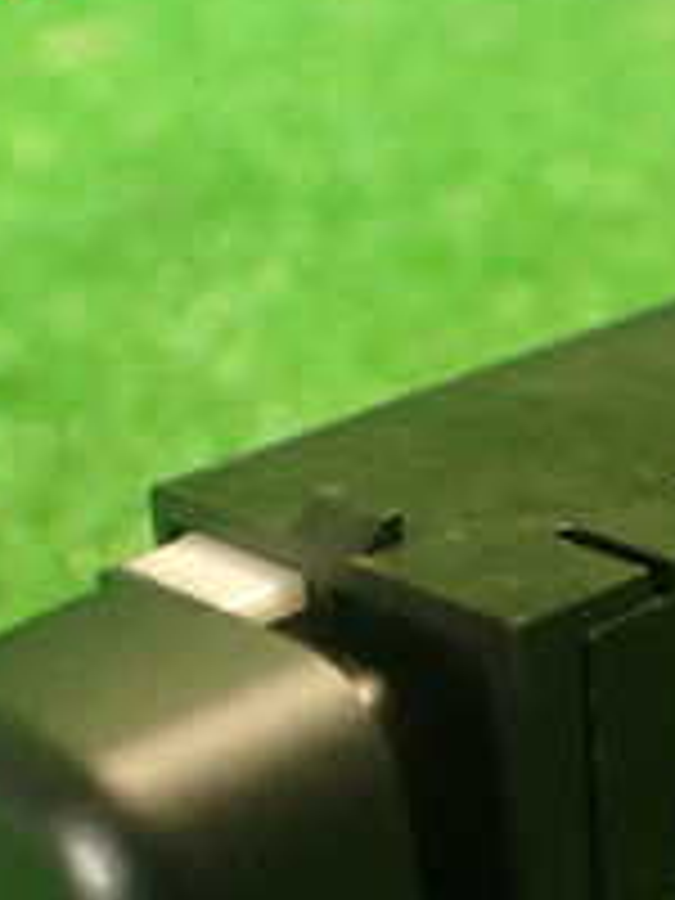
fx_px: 2496
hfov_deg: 15.3
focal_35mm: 96
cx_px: 572
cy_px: 909
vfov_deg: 19.8
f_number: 2.4
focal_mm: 5.79
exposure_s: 1/30
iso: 800
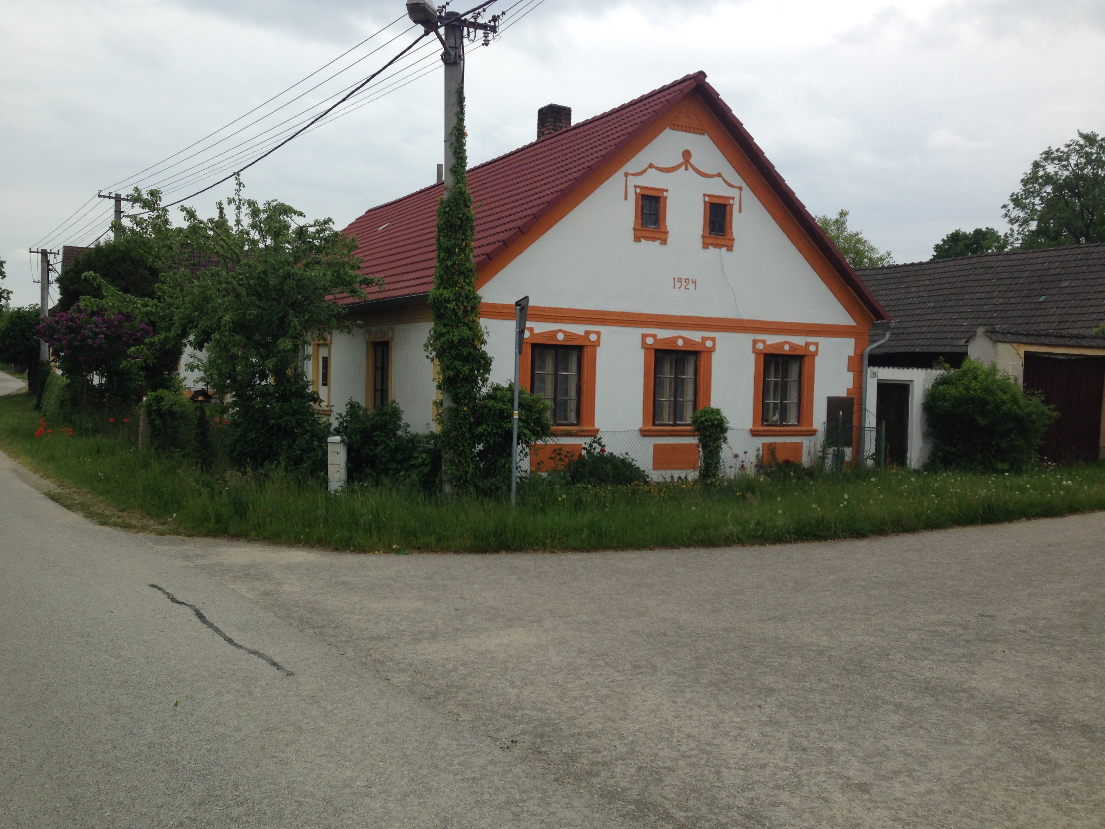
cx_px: 552
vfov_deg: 42.9
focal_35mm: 33
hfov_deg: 55.4
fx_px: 1053
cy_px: 414
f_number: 2.4
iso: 50
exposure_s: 1/889
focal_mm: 4.12
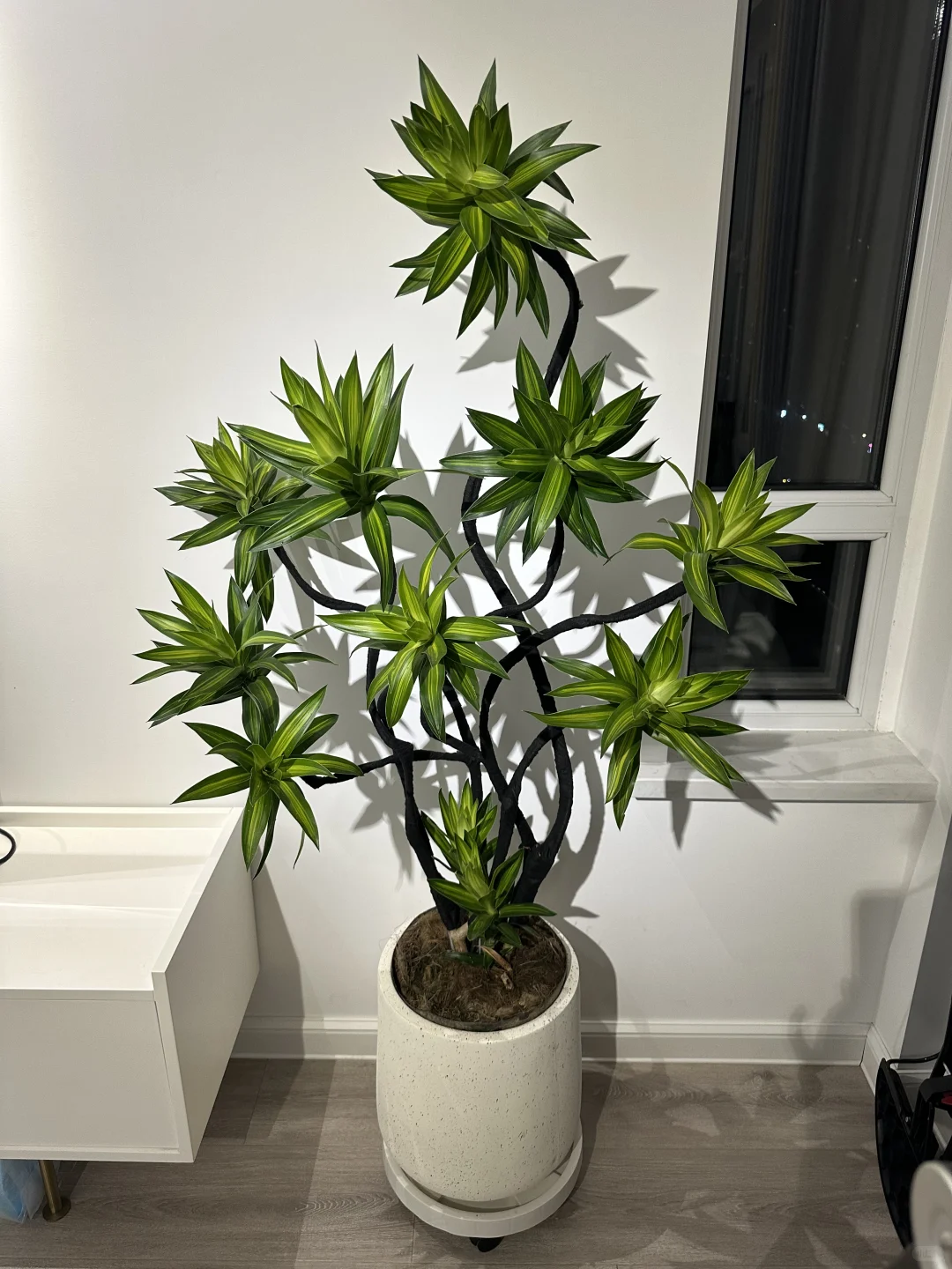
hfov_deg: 56.8
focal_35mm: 24
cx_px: 476
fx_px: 880
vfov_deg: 71.6
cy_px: 634
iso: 160
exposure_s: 1/50
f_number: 1.78
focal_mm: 6.86
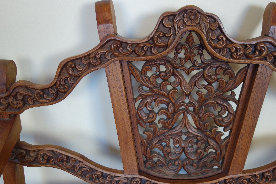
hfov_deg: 48.2
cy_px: 108
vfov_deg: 33.3
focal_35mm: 40
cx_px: 164
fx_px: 307
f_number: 1.8
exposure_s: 1/80
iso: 125
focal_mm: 10.4
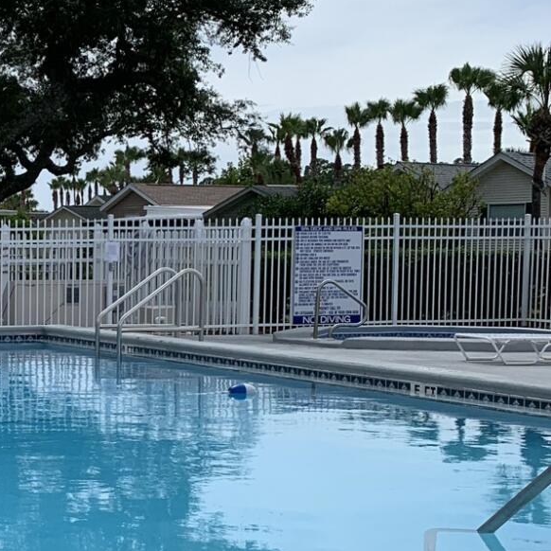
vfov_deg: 21.8
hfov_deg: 20.2
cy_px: 364
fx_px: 1423
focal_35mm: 79
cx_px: -158
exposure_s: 1/3788
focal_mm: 4.25
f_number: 1.8
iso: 25
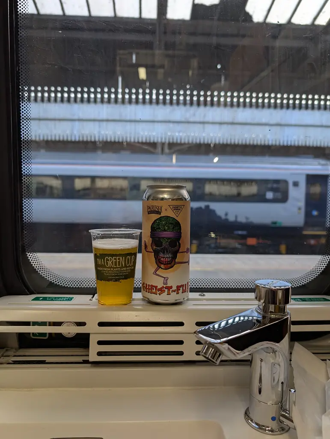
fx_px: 304
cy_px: 220
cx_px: 165
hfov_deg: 56.9
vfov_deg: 71.5
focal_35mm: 24
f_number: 1.68
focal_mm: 6.9
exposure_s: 1/59.3
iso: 38
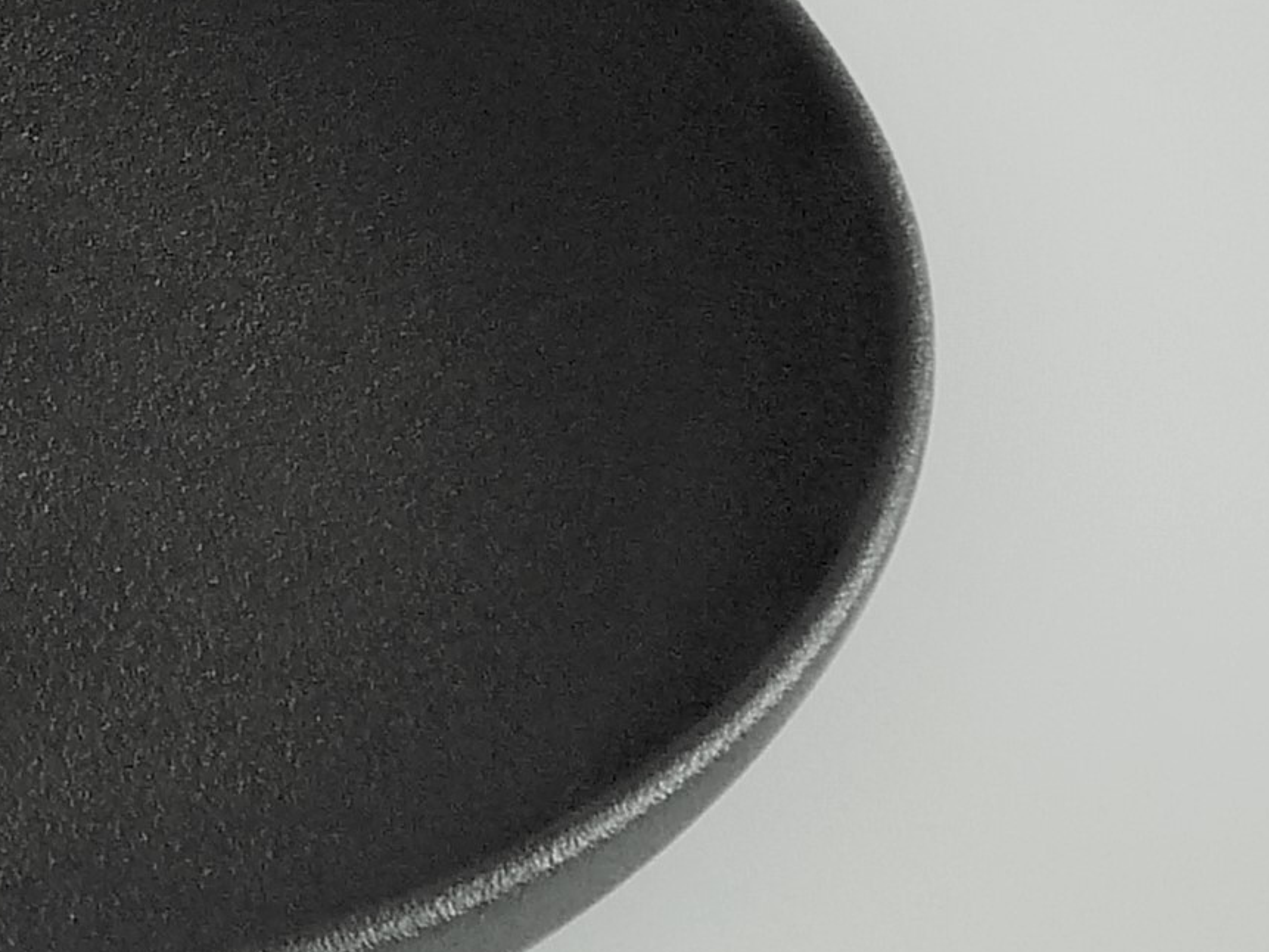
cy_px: 195
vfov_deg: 13.1
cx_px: -374
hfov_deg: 16.5
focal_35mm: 113
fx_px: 4143
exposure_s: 1/25
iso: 400
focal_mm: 4.7
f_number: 2.9
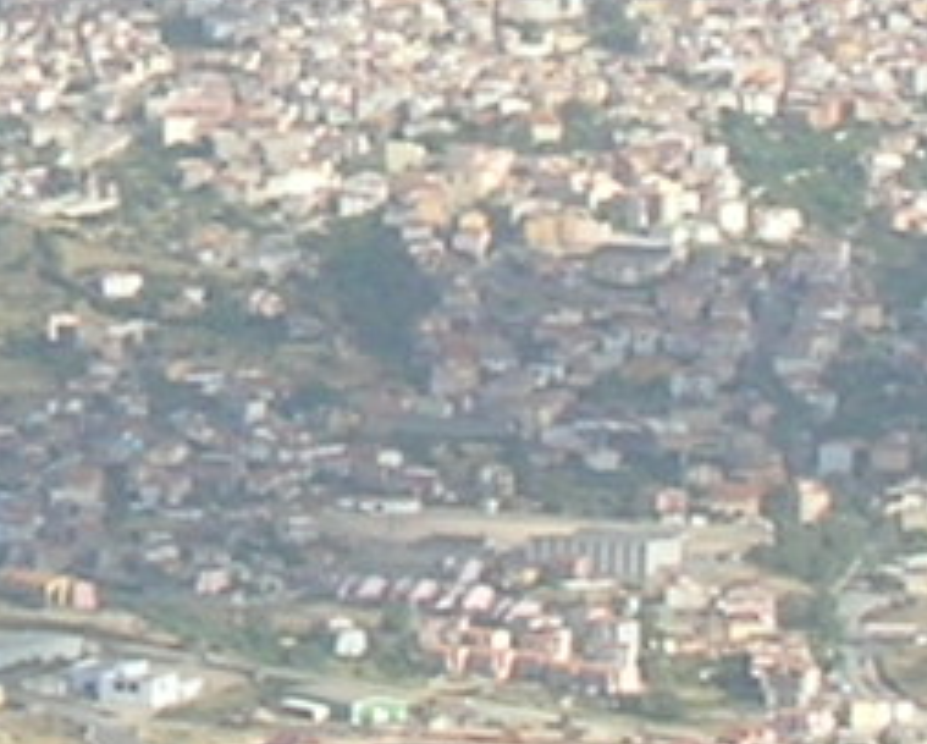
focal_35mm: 497
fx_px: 13651
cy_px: -377
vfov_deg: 3.1
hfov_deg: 3.9
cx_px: -443
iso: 50
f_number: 6.1
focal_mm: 10.4
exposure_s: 1/135
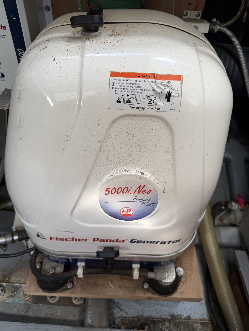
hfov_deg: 56.8
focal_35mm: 24
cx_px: 124
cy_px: 166
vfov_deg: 71.6
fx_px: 230
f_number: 1.78
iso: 64
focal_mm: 6.76
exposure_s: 1/186
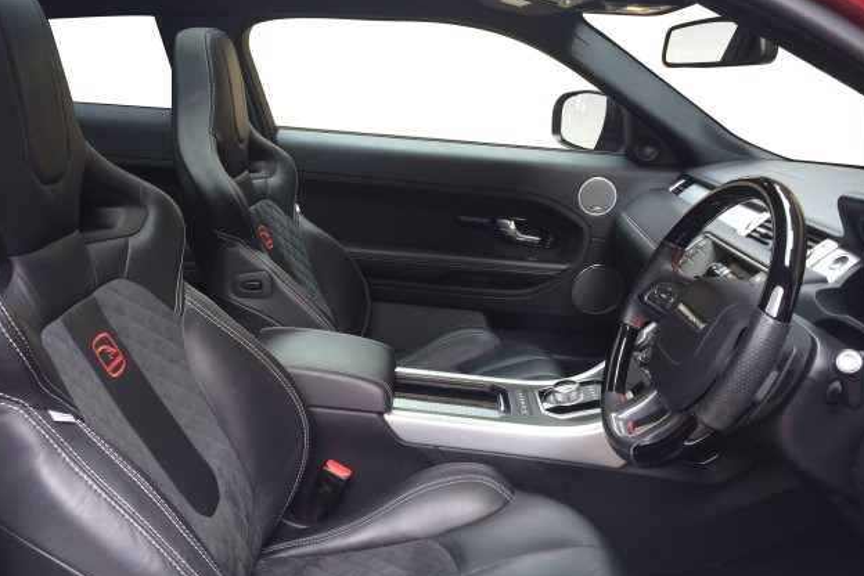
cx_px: 428
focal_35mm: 32
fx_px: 768
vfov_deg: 41.1
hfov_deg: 58.7
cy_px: 305
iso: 64
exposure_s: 1/120
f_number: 2.2
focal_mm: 4.12
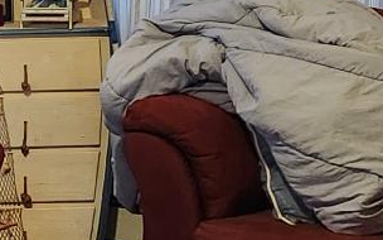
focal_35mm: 164
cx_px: -238
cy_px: 193
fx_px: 1712
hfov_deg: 12.0
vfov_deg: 8.0
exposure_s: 1/24
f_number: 1.8
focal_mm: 5.4
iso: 800
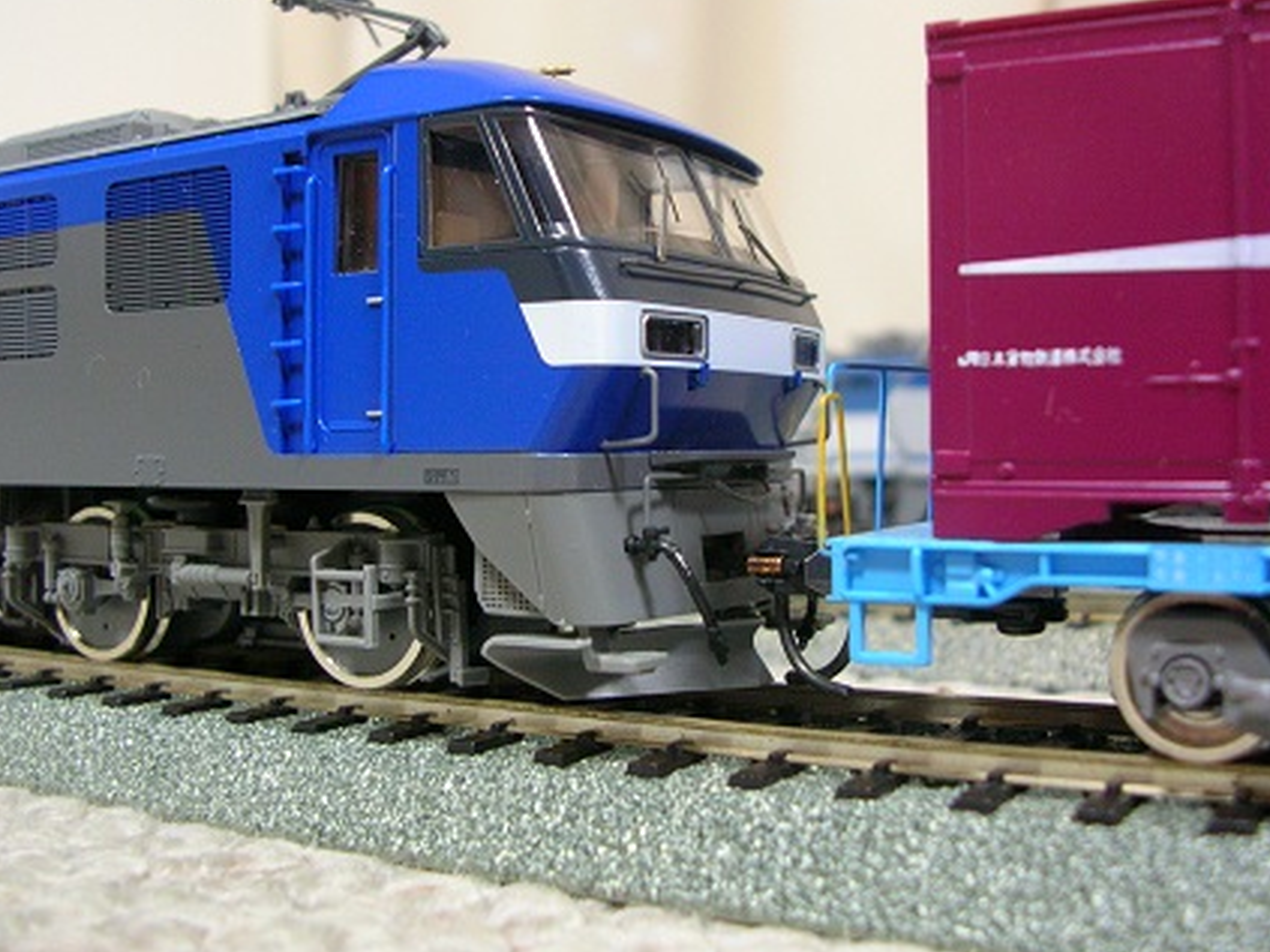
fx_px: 1504
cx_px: 680
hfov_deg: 45.8
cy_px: 416
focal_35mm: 41
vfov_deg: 35.1
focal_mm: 5.8
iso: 127
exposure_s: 1/5.9
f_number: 2.8
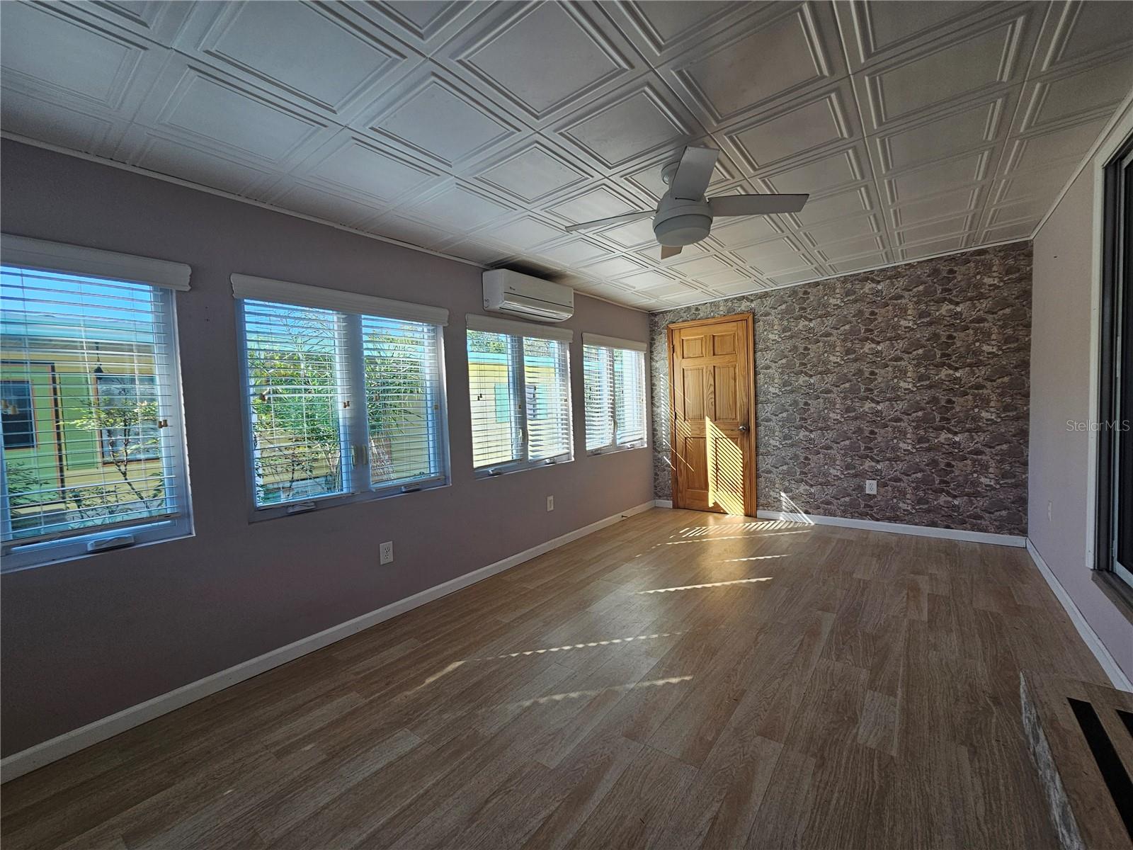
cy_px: 425
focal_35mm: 13
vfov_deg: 89.9
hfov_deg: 106.2
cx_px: 566
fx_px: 425
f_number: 2.2
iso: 50
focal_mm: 2.2
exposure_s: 1/126
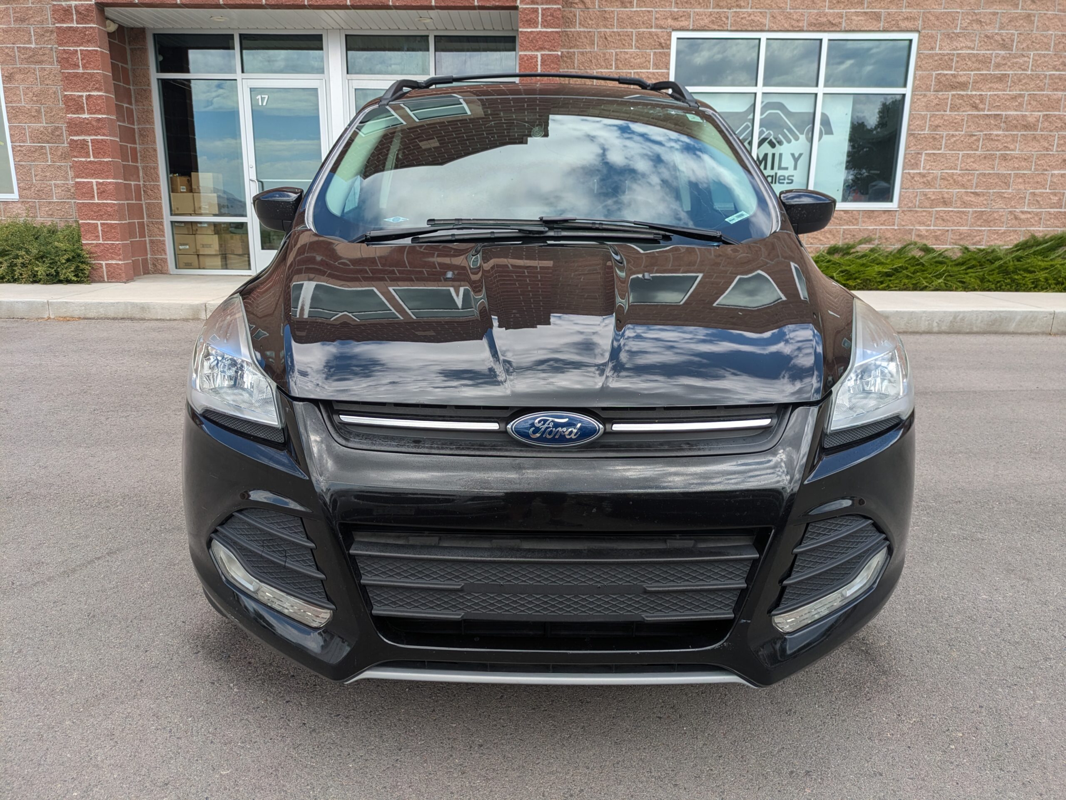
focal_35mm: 25
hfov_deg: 69.4
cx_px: 533
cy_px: 400
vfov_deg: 54.9
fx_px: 770
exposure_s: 1/817
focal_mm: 5.43
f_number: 1.89
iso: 40
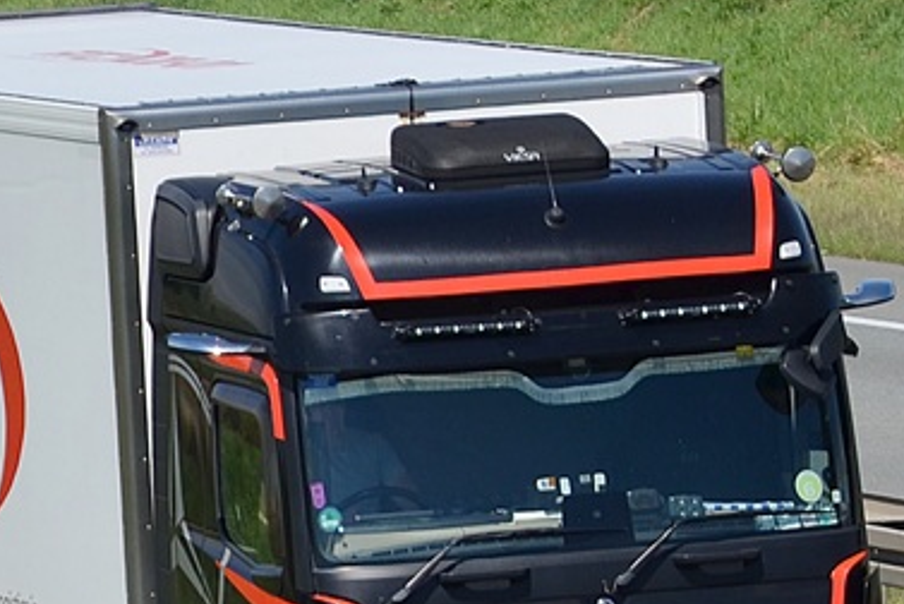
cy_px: 500
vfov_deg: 4.1
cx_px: 331
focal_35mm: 334
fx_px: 8395
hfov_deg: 6.2
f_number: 5.6
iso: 100
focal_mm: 105
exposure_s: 1/1000
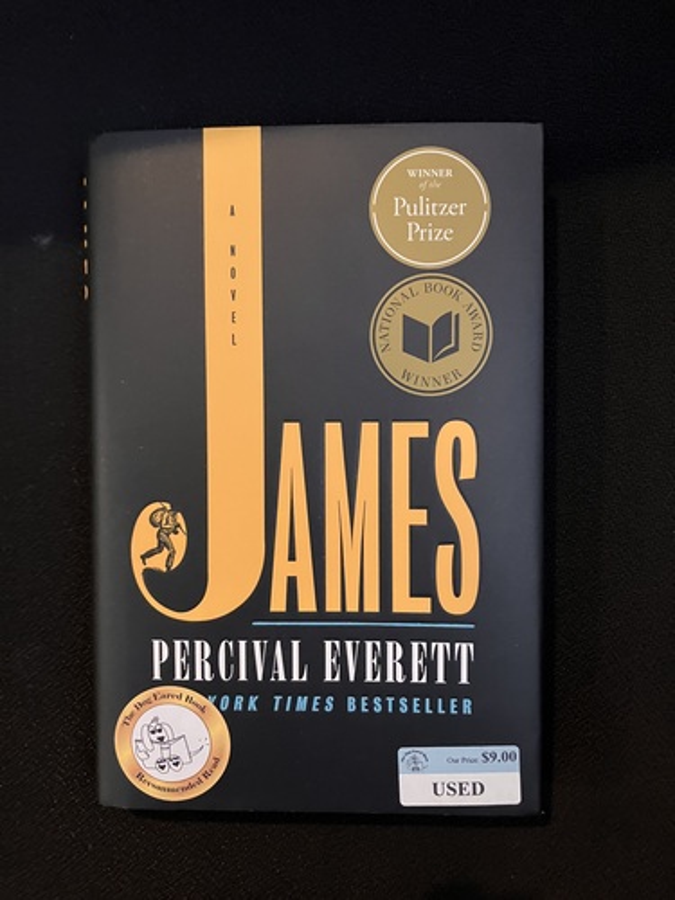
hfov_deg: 49.7
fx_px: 728
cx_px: 338
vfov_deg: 63.4
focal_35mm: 28
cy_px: 450
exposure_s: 1/24
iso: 640
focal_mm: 3.99
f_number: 1.8
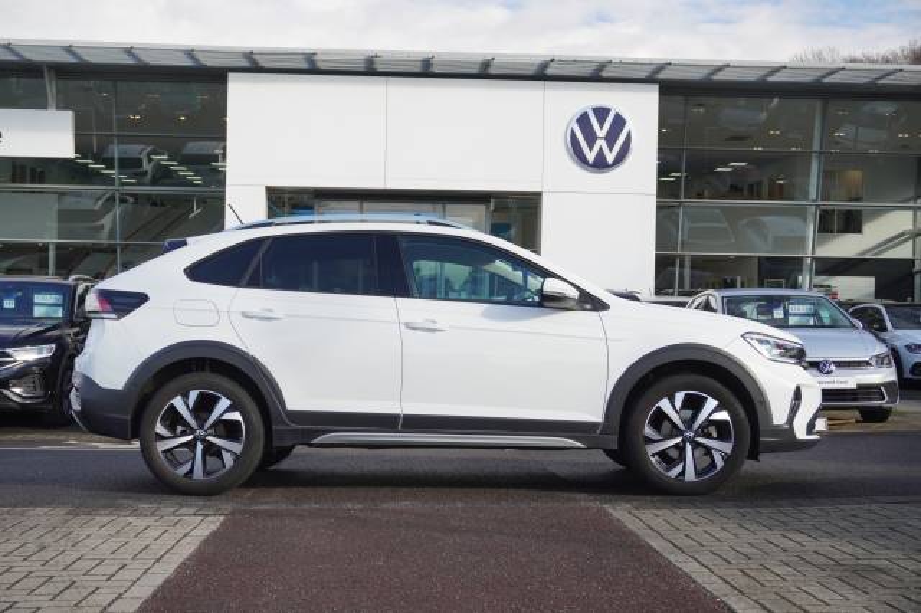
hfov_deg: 43.6
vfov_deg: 29.8
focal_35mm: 45
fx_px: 1151
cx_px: 460
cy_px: 306
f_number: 6.3
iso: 100
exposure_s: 1/100
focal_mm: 30
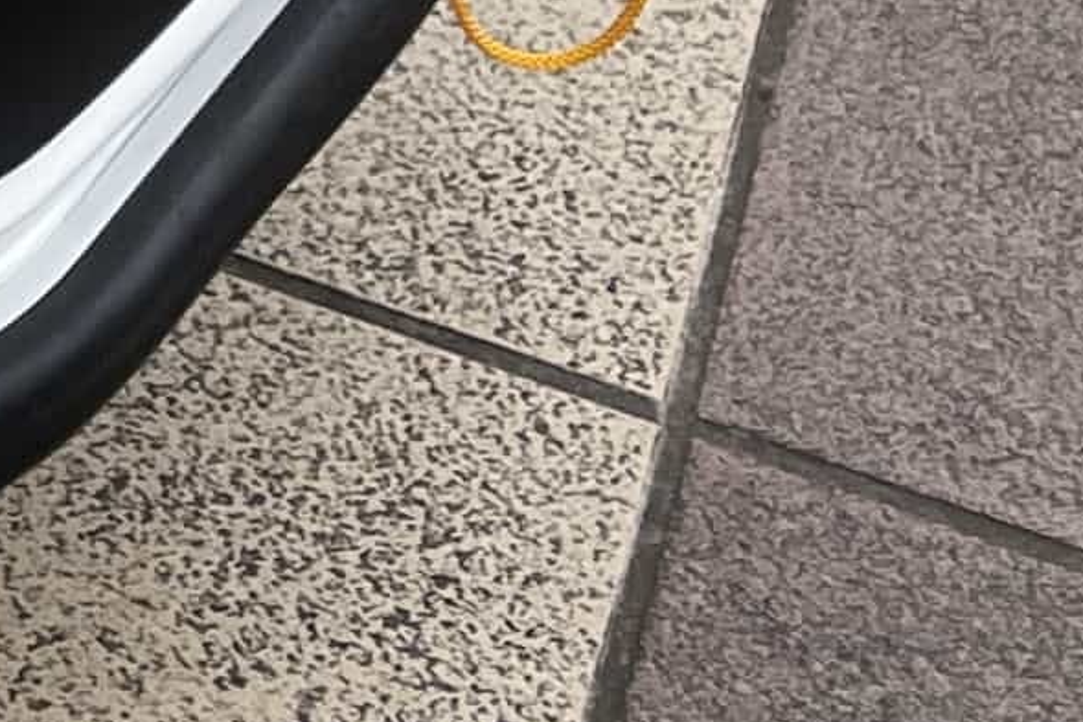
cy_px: -1822
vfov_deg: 6.4
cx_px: -1522
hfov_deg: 9.8
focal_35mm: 185
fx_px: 5566
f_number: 1.6
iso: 32
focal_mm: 4.2
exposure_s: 1/231
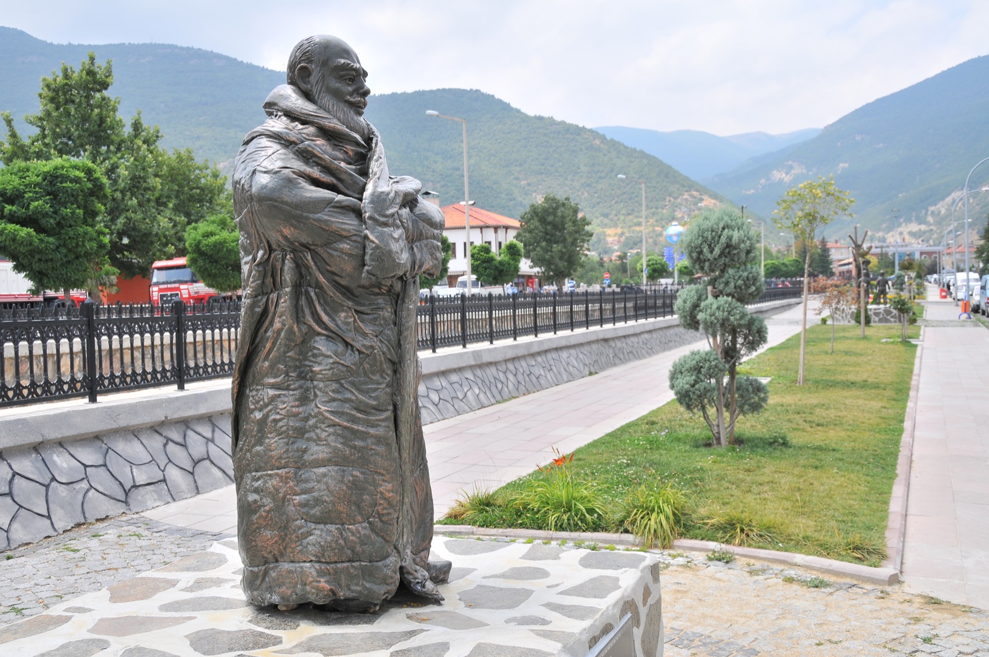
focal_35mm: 39
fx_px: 1070
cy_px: 328
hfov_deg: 49.6
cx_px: 494
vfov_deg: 34.1
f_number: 6.3
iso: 250
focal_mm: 26
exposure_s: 1/640
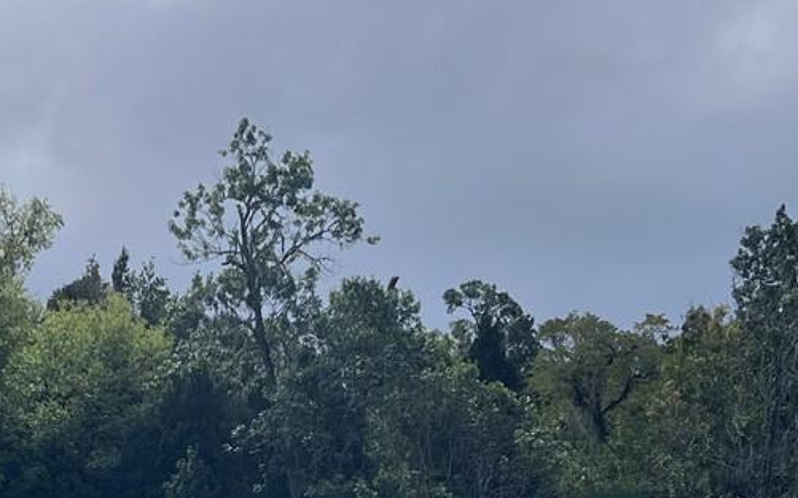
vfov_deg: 14.2
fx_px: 1914
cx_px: 177
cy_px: 646
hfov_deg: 23.3
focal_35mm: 88
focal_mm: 5.7
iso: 50
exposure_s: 1/3968
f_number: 1.5
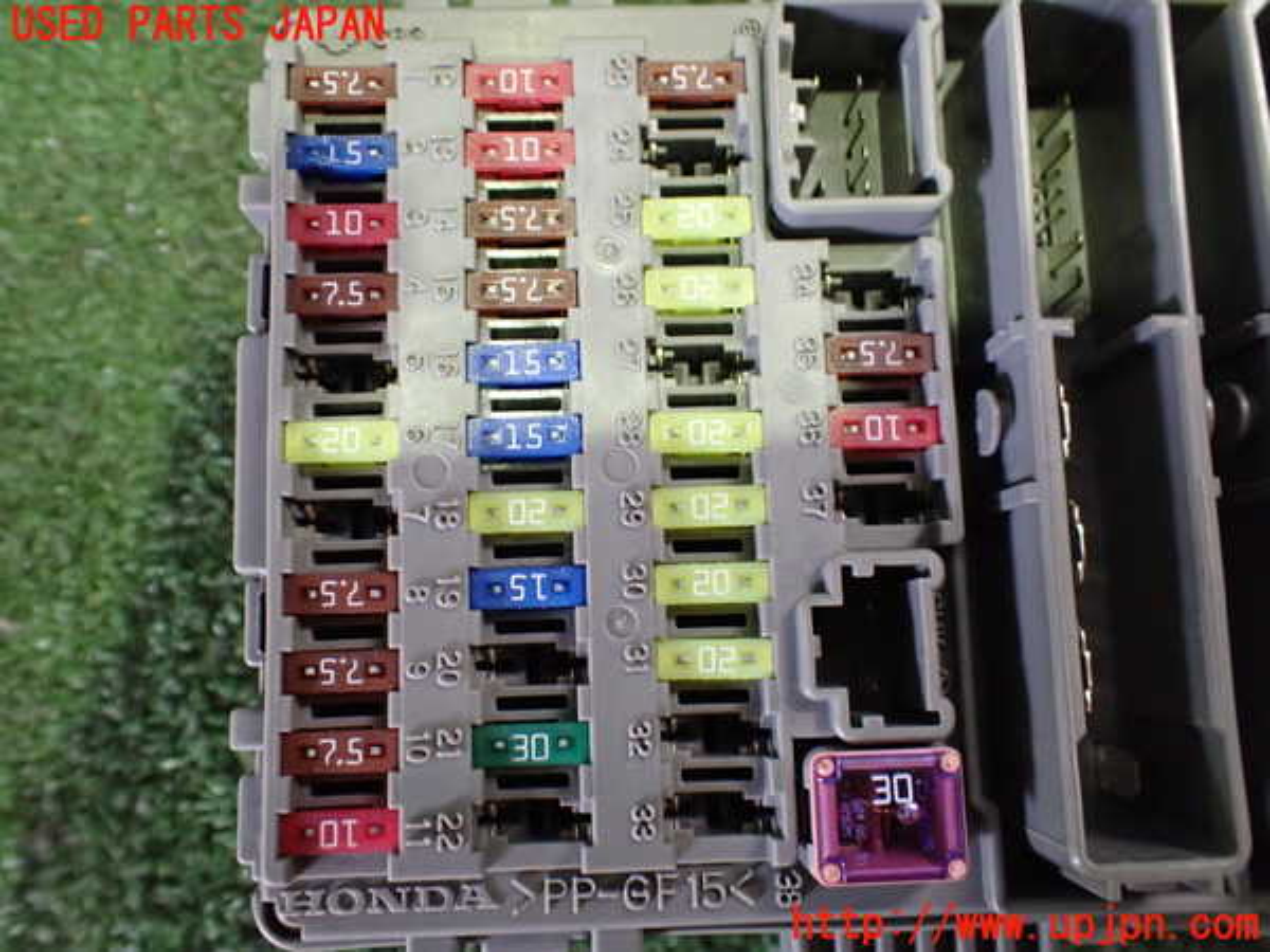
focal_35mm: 30
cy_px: 476
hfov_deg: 60.0
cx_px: 635
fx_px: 1101
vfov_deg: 46.8
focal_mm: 5.4
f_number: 2.3
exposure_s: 1/30
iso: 800
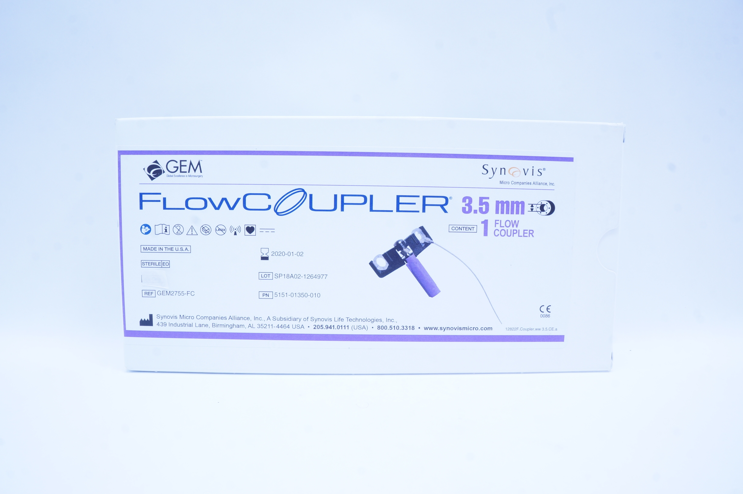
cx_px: 372
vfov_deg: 47.8
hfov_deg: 67.4
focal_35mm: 27
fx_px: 557
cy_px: 247
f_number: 14
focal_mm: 18
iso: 400
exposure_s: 1/10
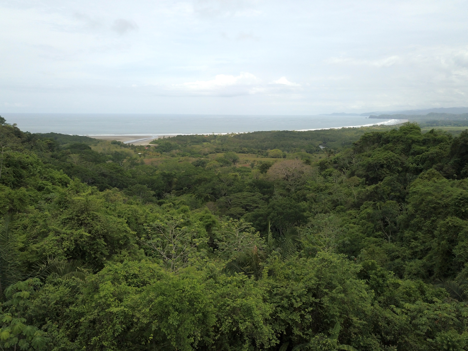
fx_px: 352
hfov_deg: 67.3
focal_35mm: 26
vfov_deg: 53.1
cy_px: 176
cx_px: 234
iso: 100
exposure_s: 1/2907
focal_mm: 4.73
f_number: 2.2
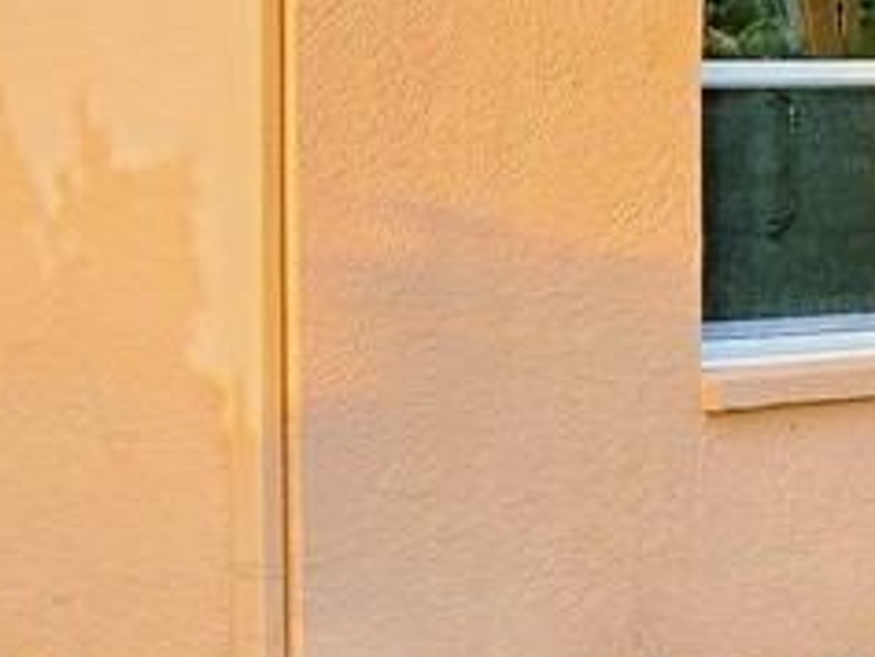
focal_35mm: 155
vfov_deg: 9.6
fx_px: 3920
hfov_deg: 12.3
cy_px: 321
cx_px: -273
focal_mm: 6.3
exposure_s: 1/1517
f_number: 1.7
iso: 80
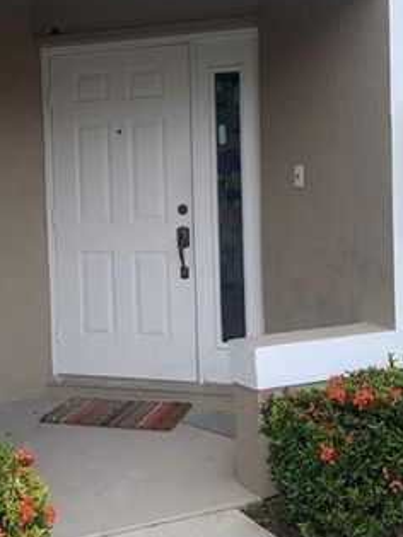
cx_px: 125
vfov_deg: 34.8
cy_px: 219
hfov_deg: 26.3
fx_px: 854
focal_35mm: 55
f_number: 1.8
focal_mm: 4.25
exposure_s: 1/1011
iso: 25
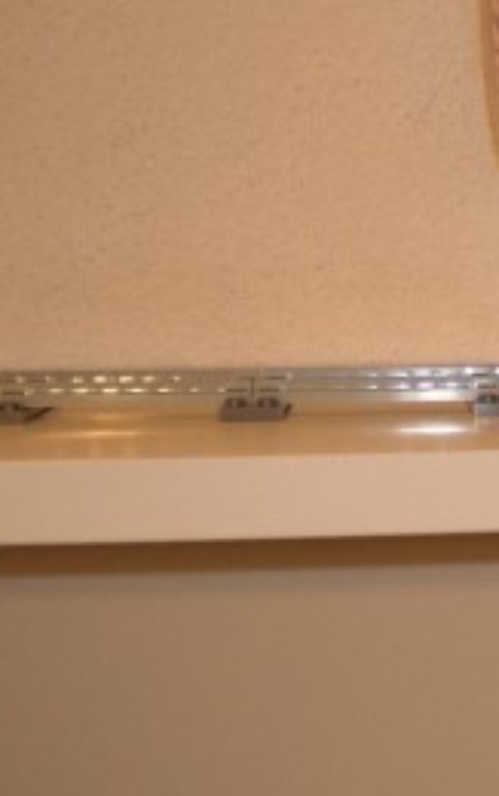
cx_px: 891
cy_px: 220
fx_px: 2149
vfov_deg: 20.8
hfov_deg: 12.2
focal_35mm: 99
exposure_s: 1/80
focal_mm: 6.3
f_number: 3.1
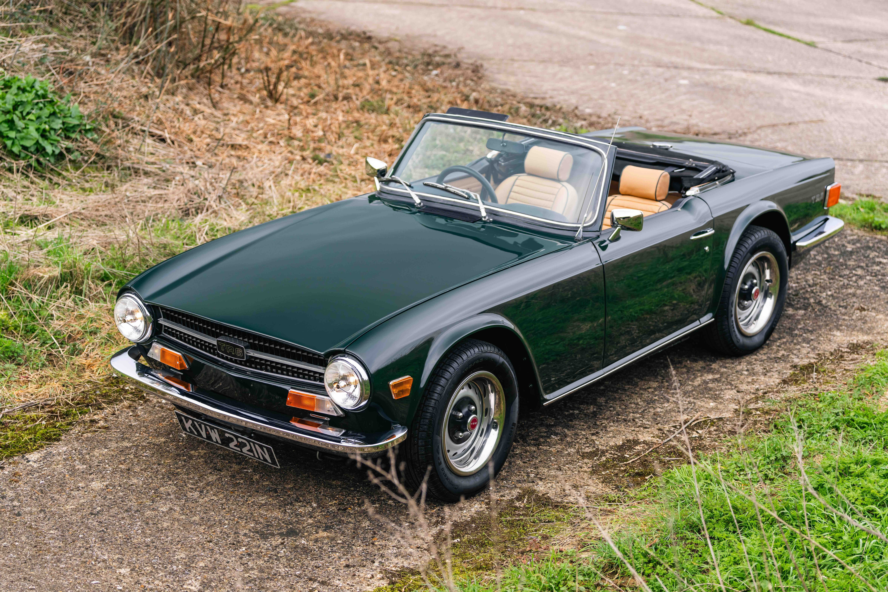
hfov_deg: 28.8
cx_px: 444
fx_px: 1727
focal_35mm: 70
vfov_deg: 19.5
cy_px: 296
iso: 125
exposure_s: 1/400
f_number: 2.8
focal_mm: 70
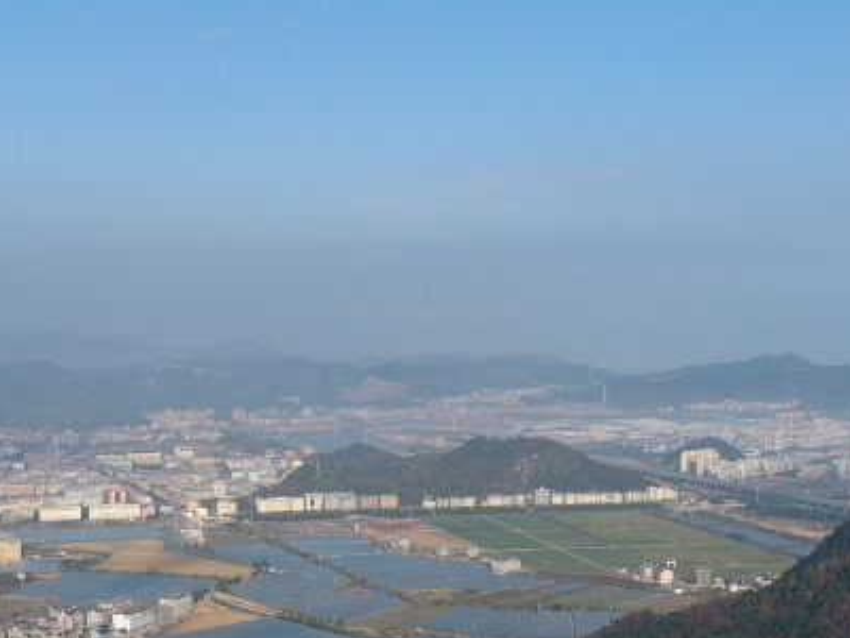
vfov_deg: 24.3
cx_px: 419
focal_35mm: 60
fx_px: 1473
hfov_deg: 32.2
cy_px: 423
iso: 100
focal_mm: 3.61
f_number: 2.8
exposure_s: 1/929
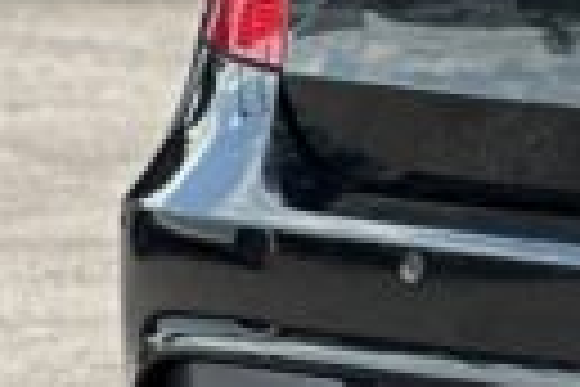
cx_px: 1780
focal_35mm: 495
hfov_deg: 4.0
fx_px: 7974
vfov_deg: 2.8
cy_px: -40
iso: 25
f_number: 2.8
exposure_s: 1/121
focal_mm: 9
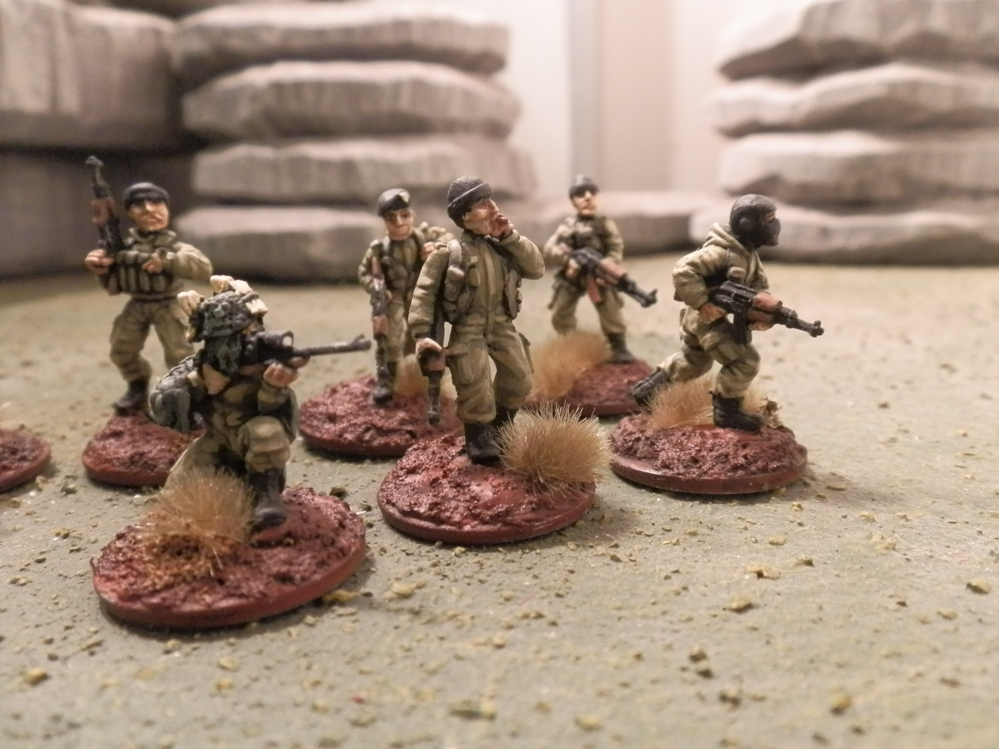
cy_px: 374
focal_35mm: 28
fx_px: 808
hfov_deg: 63.4
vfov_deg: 49.7
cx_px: 500
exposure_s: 1/60
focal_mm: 5
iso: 400
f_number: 3.1
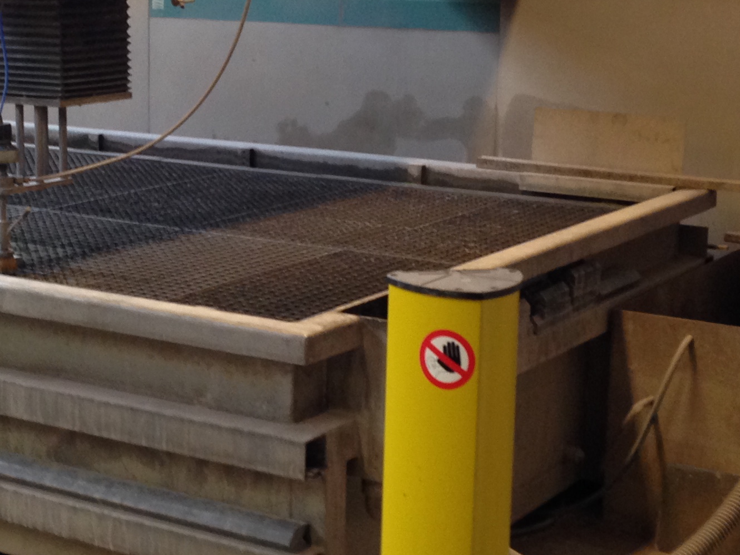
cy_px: 229
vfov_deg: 18.2
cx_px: 258
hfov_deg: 24.0
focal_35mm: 81
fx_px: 1731
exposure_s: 1/20
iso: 125
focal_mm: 4.12
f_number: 2.4
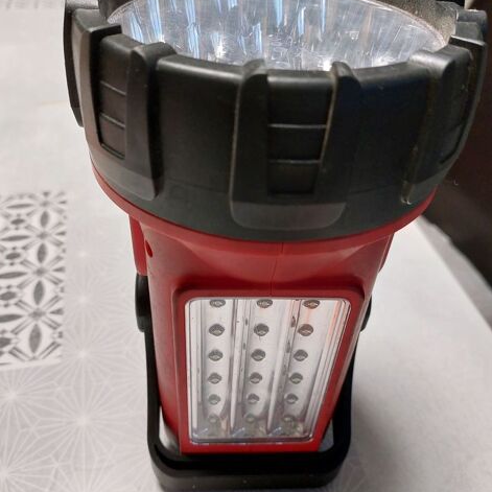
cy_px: 251
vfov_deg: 54.0
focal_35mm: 30
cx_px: 242
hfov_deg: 54.0
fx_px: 482
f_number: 1.8
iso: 160
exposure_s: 1/60
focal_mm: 5.23
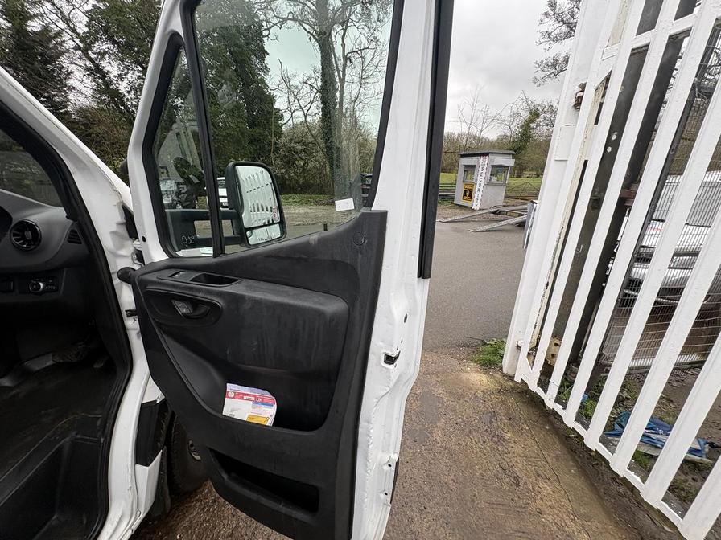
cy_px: 270
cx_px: 360
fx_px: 292
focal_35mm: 14
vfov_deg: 85.7
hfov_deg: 102.1
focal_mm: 2.22
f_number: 2.2
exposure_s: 1/280
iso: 40
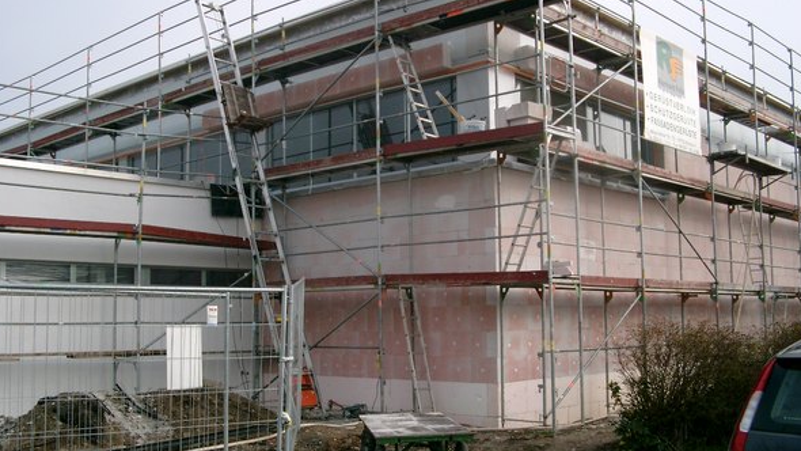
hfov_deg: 49.4
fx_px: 871
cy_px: 258
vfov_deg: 29.0
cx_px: 398
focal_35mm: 41
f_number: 5
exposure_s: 1/400
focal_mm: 7.6
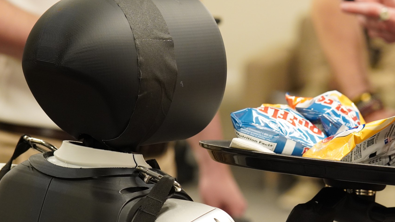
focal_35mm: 167
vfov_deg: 7.3
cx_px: 267
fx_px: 1746
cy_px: 158
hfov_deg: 12.9
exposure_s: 1/160
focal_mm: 75
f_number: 4
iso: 1600
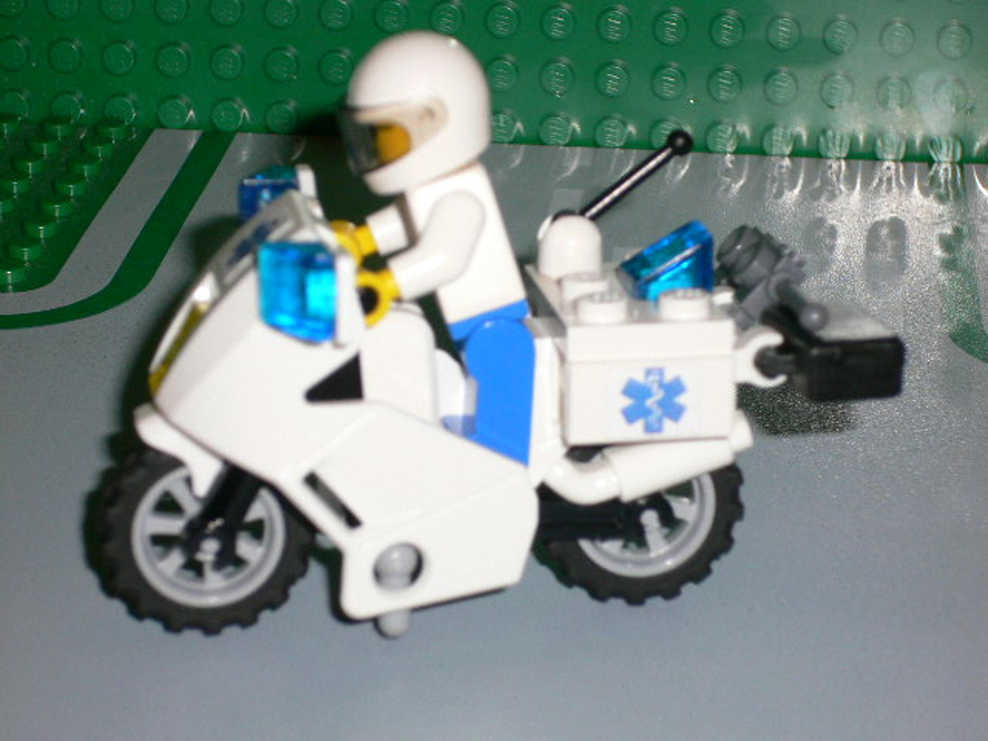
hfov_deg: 18.7
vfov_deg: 14.1
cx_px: 494
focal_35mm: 105
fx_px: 2997
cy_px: 370
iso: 100
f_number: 5
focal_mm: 17.4
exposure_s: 1/60
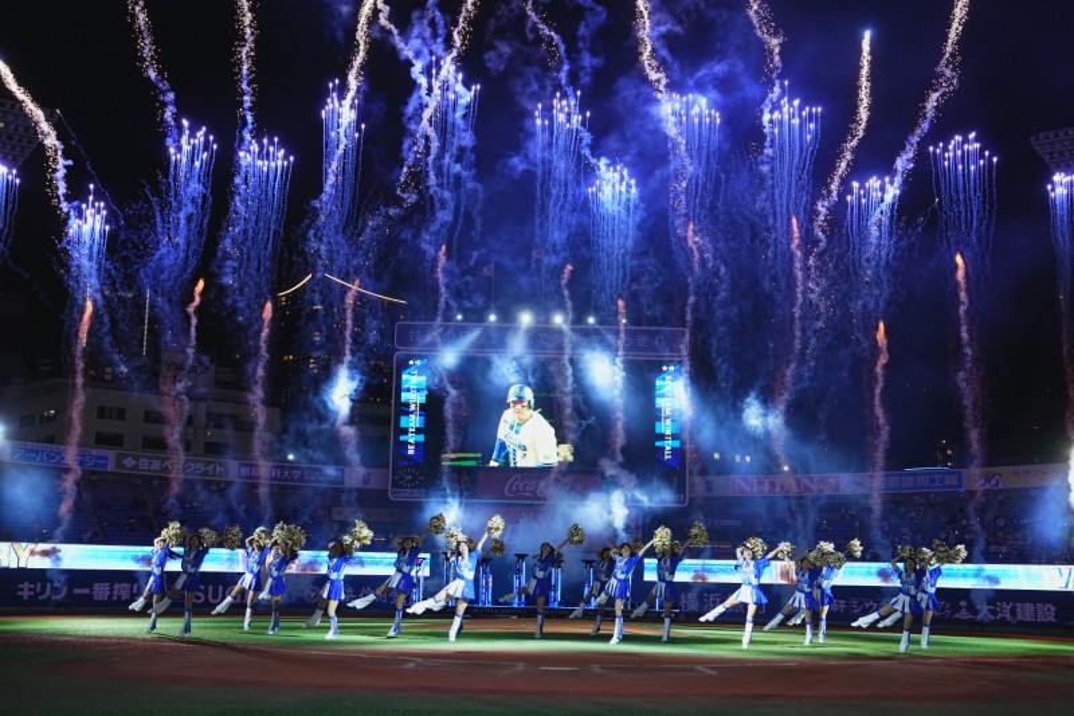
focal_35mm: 50
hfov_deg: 39.6
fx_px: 1491
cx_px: 537
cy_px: 358
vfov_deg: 27.0
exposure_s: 1/250
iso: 2000
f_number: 2.8
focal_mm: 50
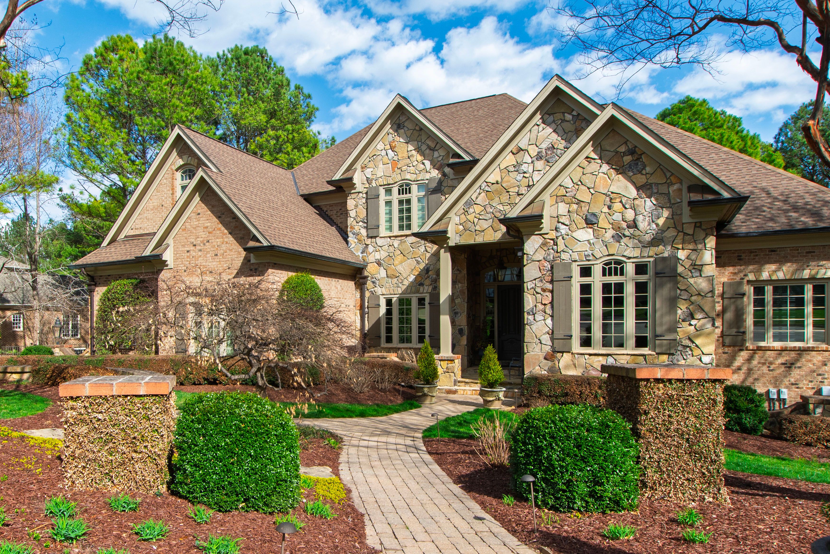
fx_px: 553
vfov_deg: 52.4
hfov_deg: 73.0
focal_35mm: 24
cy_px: 355
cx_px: 334
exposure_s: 1/250
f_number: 8
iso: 160
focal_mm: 10
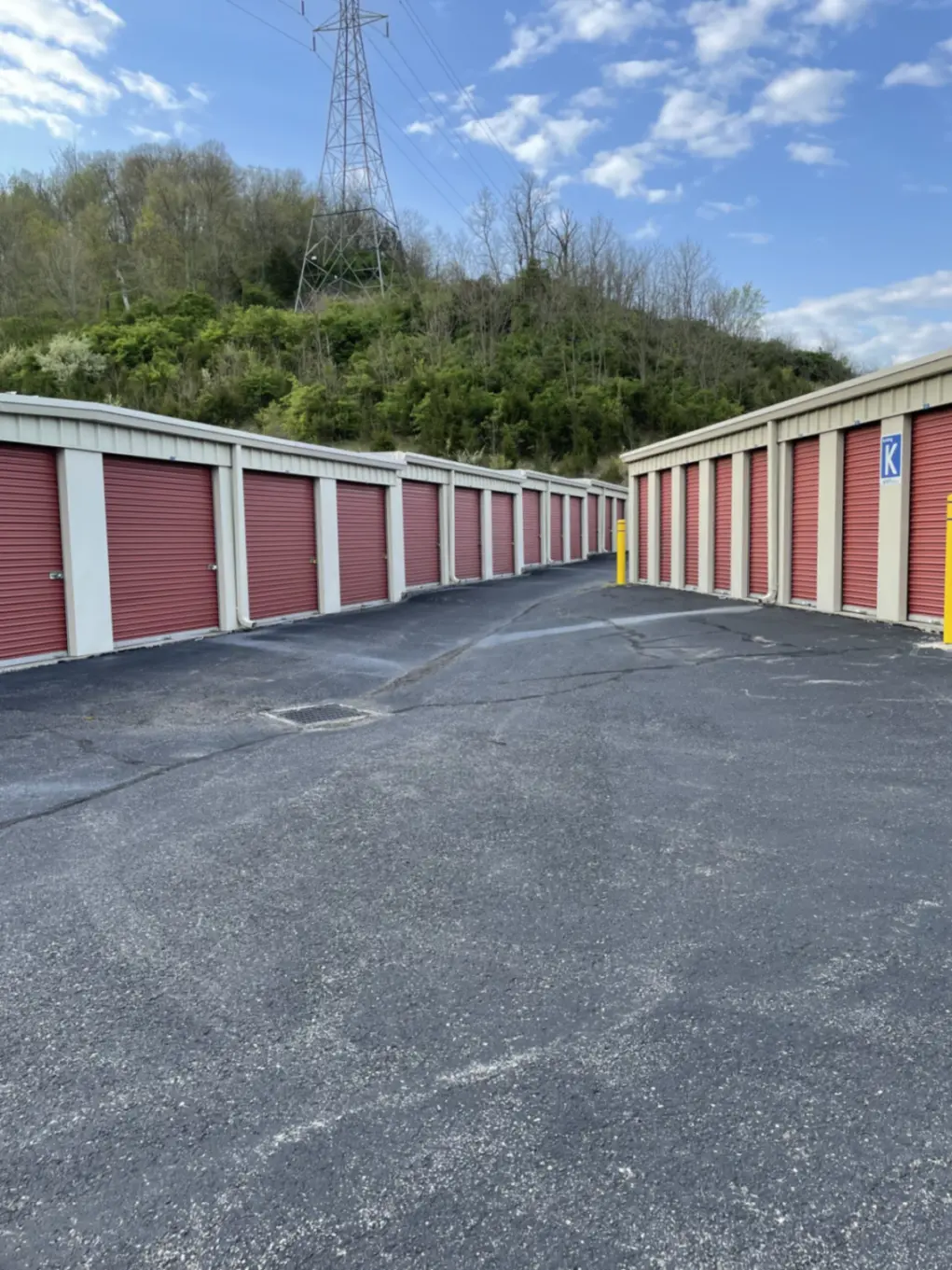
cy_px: 635
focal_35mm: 26
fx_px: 953
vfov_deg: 67.3
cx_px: 476
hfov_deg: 53.1
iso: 32
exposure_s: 1/647
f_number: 1.6
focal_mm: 4.2
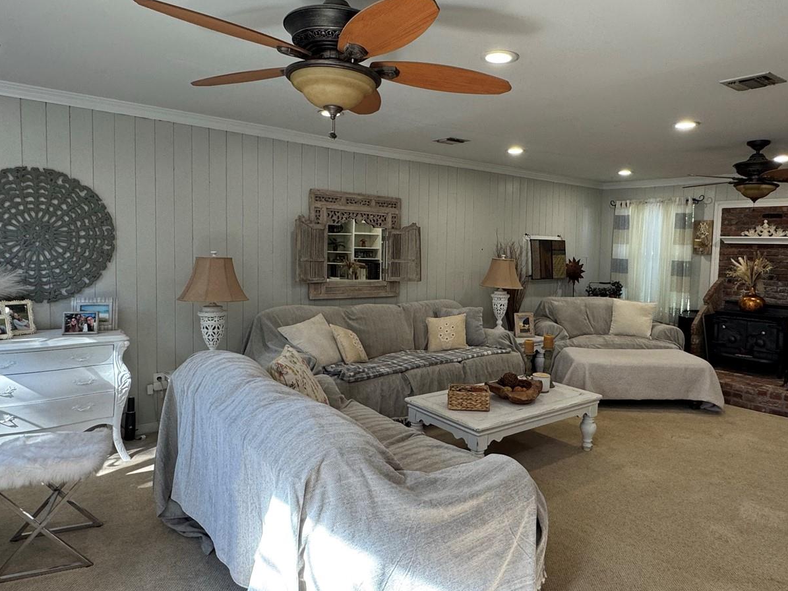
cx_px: 431
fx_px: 546
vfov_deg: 56.8
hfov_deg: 71.4
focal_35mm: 24
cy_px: 280
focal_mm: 2.22
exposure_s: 1/120
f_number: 2.2
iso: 160
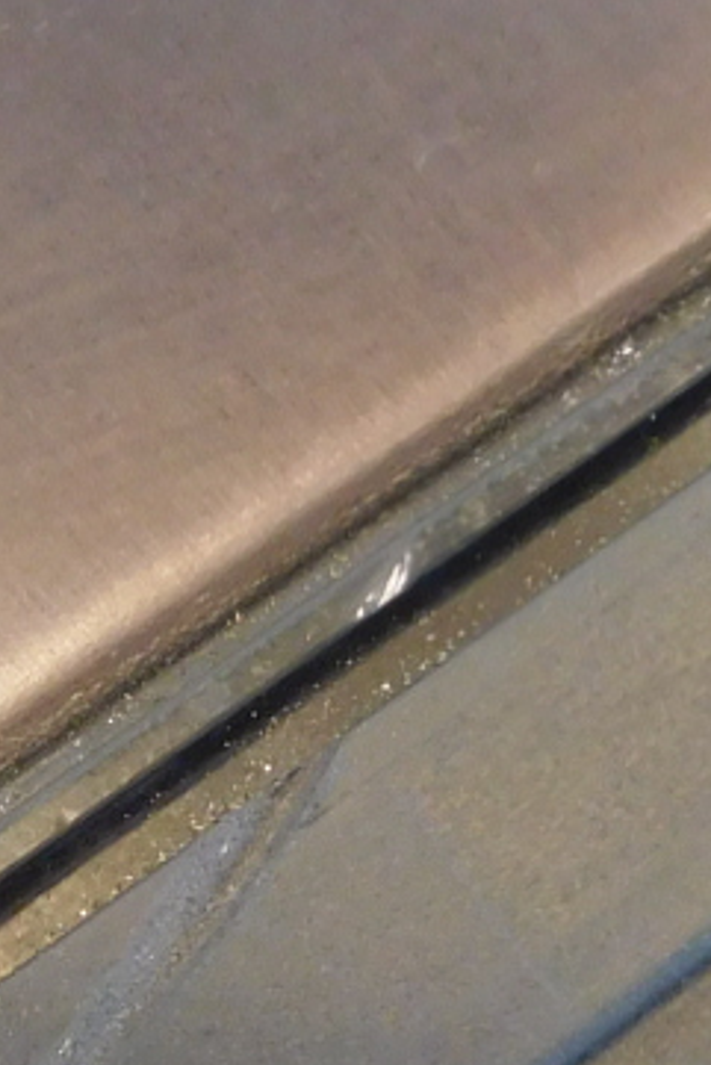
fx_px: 3137
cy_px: 864
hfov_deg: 12.9
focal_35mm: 106
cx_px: 156
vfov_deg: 19.1
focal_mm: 4
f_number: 3
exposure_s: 1/25
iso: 400
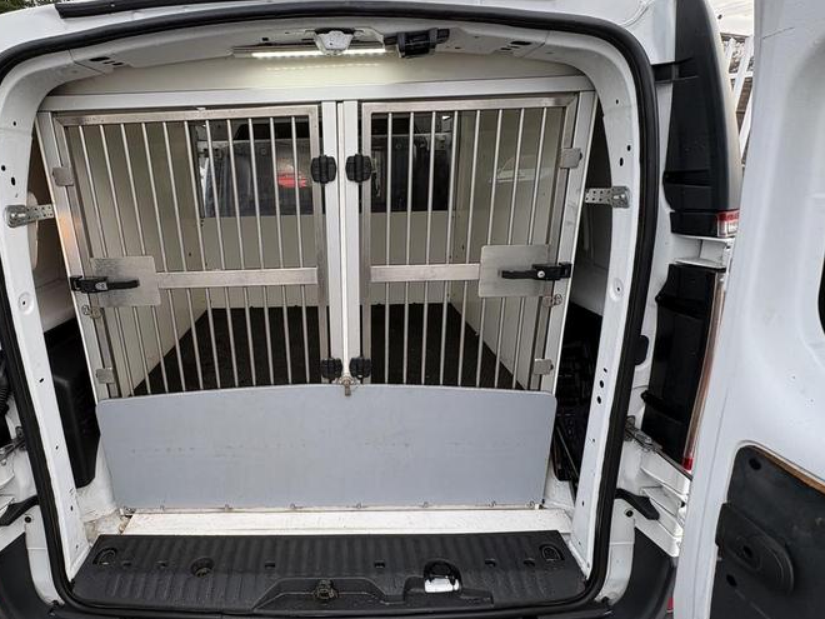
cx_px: 325
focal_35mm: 19
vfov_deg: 68.7
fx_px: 453
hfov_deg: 83.5
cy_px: 318
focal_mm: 2.22
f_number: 2.2
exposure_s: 1/99
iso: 50
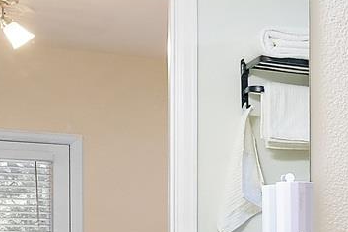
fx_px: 841
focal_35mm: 87
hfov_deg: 19.3
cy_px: 429
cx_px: 572
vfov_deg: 13.8
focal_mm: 10
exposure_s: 1/10
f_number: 6.4
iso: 800
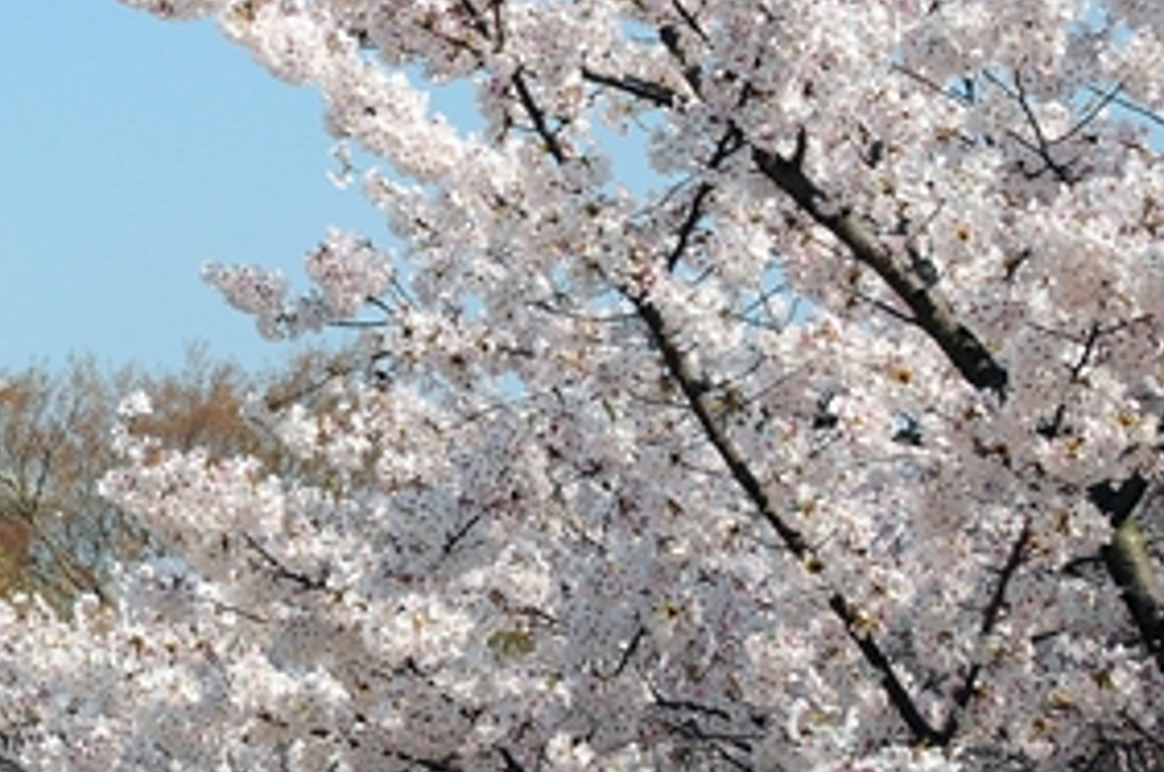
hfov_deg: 13.1
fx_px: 4939
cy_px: -122
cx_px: -177
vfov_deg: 8.8
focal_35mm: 153
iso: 400
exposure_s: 1/500
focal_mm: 36
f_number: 11
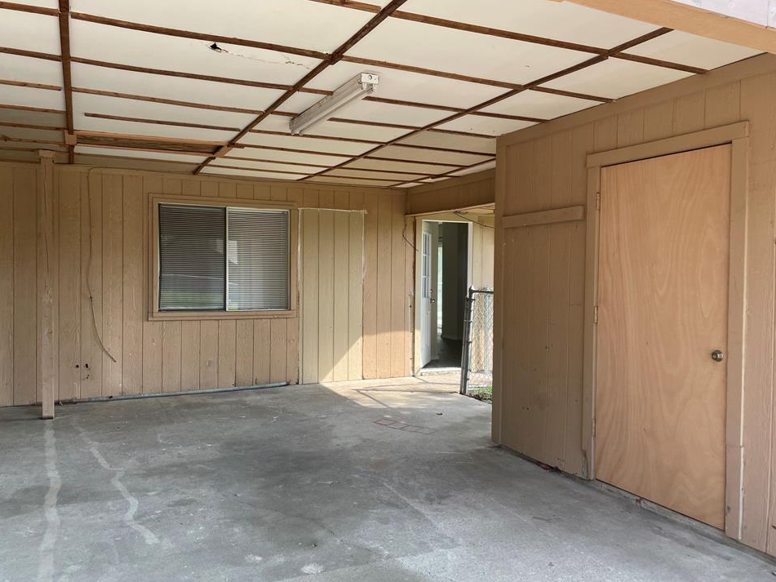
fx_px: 628
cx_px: 363
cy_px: 281
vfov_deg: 49.7
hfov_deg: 63.4
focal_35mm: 28
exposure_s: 1/346
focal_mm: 4.2
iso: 32
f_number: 1.6
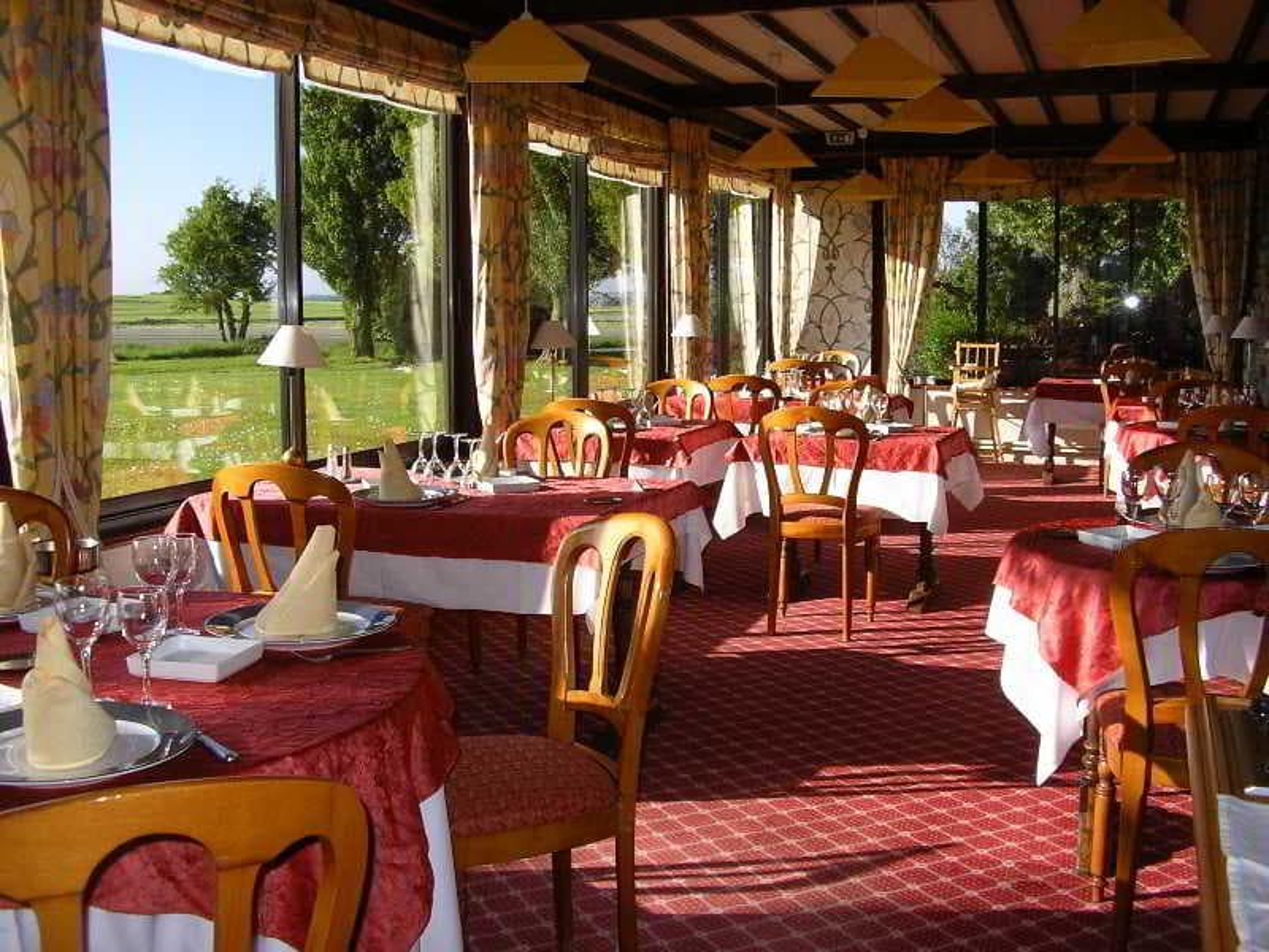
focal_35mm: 38
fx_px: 1393
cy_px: 476
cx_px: 634
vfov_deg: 37.7
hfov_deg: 49.0
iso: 64
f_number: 2.9
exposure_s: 1/640
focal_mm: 5.8
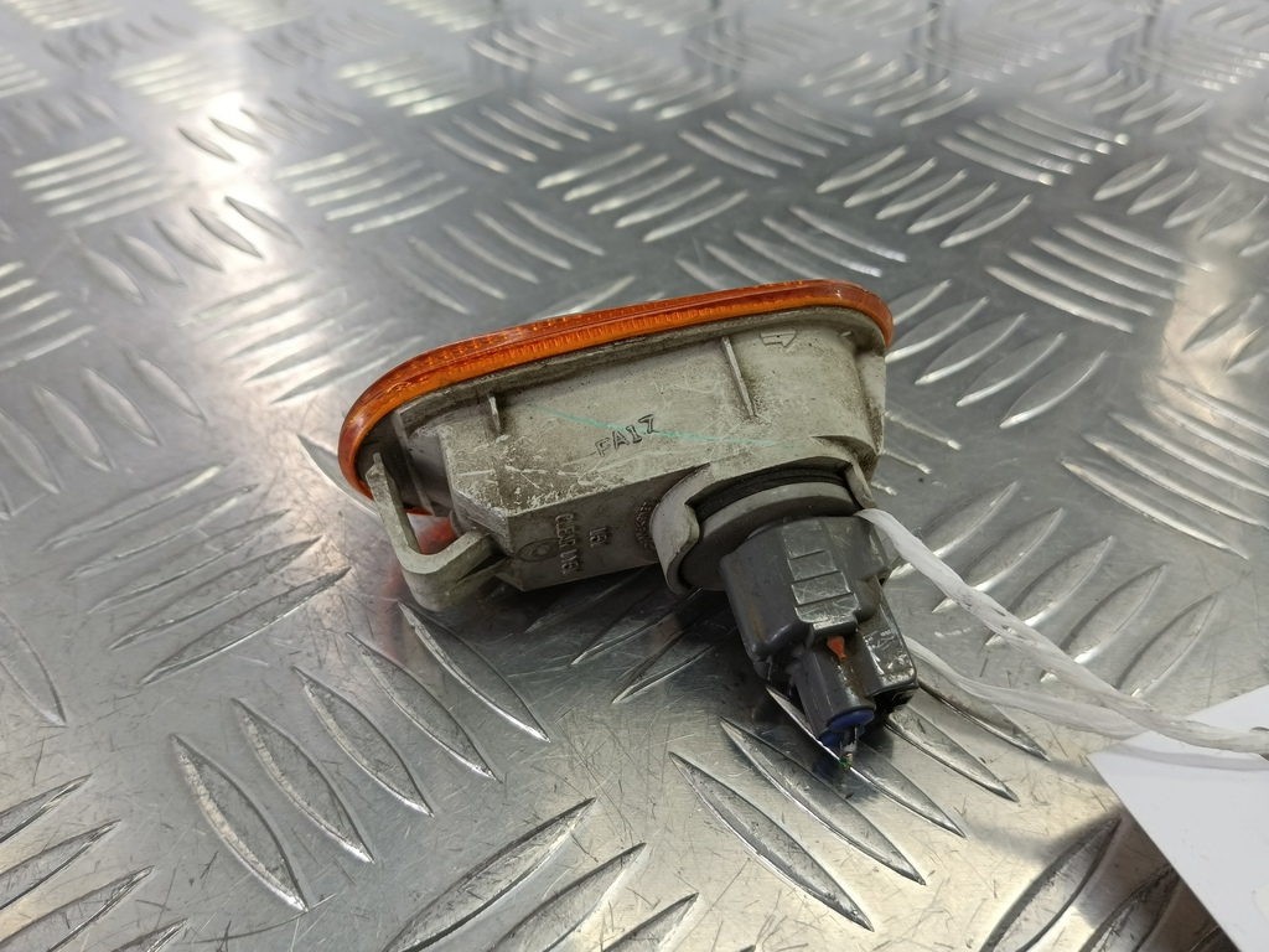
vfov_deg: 58.9
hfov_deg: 73.9
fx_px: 843
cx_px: 634
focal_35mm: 23
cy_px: 476
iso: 118
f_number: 1.6
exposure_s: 1/50
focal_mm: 4.11
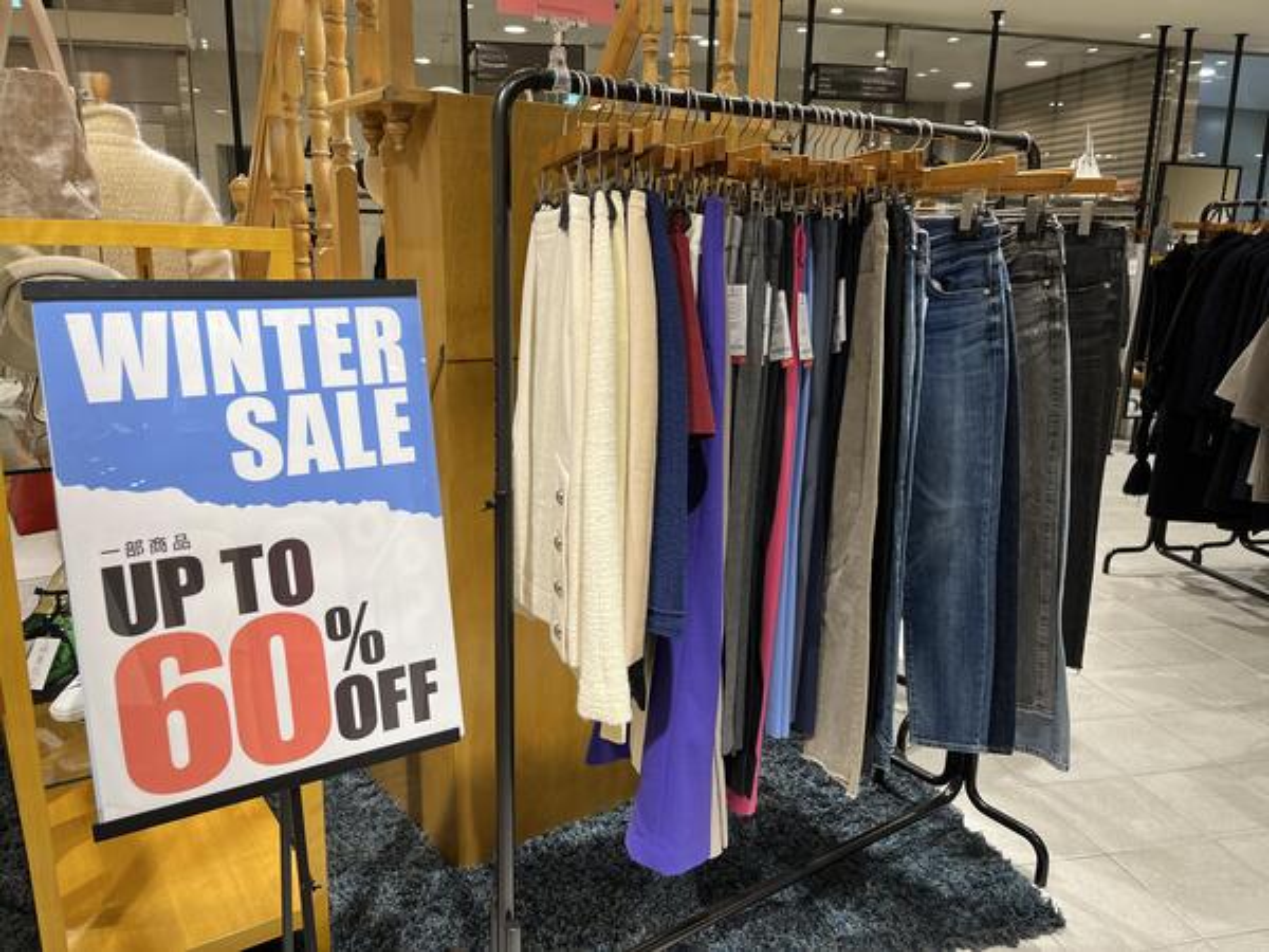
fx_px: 953
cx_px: 634
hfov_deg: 67.3
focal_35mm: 26
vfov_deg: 53.1
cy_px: 476
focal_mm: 5.1
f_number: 1.6
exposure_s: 1/120
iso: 40
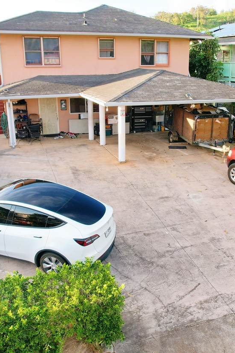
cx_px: 133
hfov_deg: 38.8
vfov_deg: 55.8
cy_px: 172
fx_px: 333
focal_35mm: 34
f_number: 2.8
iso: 200
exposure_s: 1/400
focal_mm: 8.38
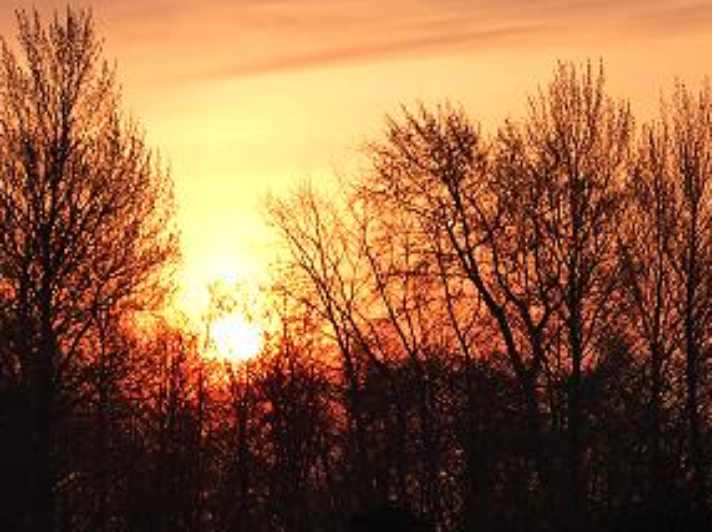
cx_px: 413
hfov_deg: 9.2
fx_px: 4439
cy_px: 347
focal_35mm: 216
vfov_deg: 6.9
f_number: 4.5
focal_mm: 24.1
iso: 125
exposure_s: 1/400
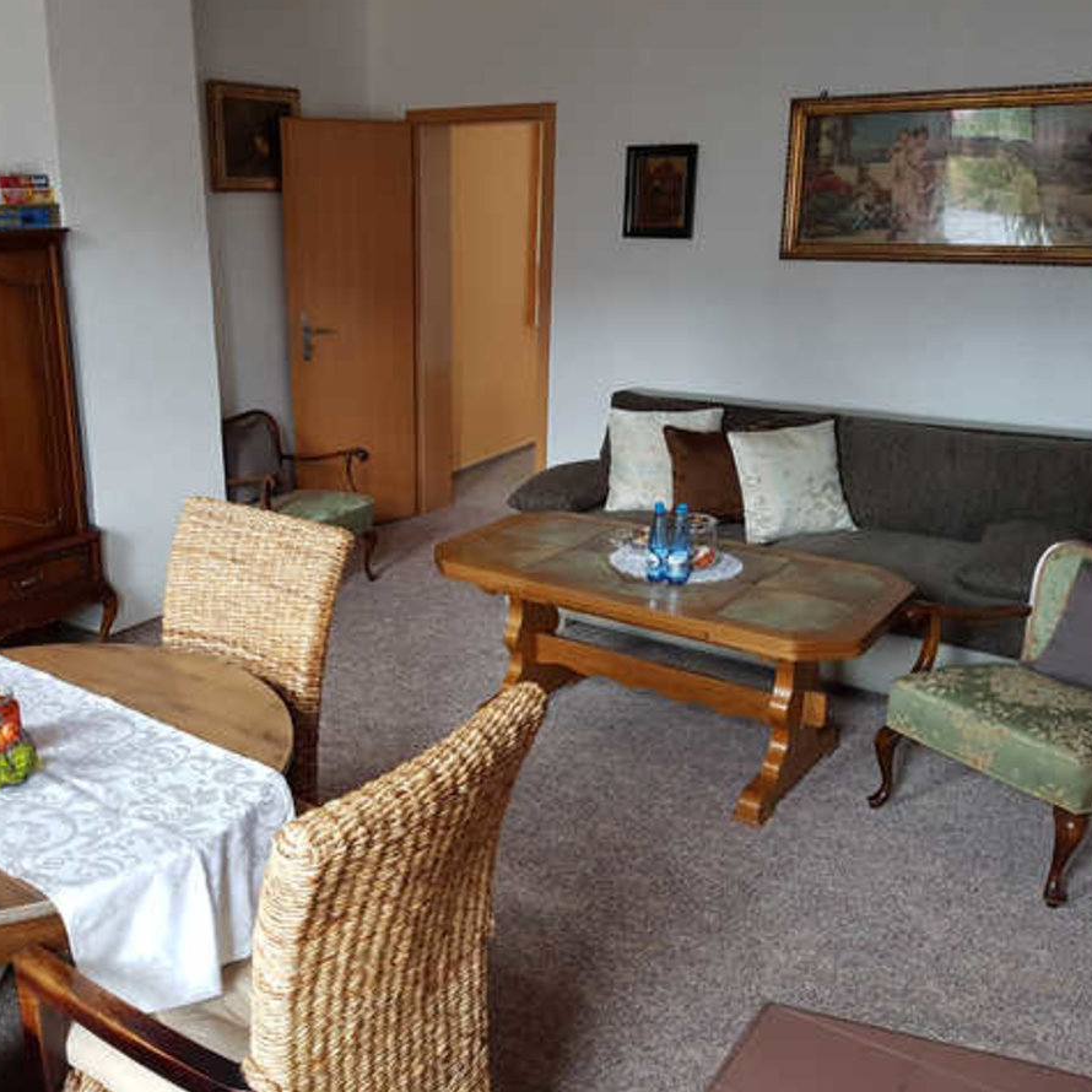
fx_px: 1106
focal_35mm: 31
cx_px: 411
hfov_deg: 52.0
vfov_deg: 52.5
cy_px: 545
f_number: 1.7
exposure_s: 1/25
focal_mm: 4.2
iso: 200
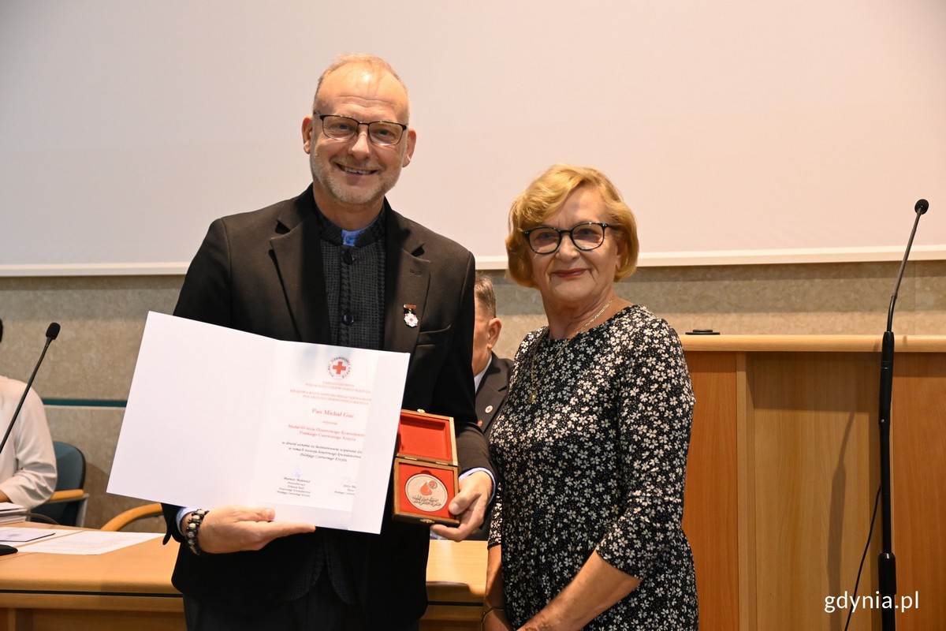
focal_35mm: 60
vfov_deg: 22.6
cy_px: 316
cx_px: 473
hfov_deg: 33.4
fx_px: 1577
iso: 2200
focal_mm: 40
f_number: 3.5
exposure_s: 1/60
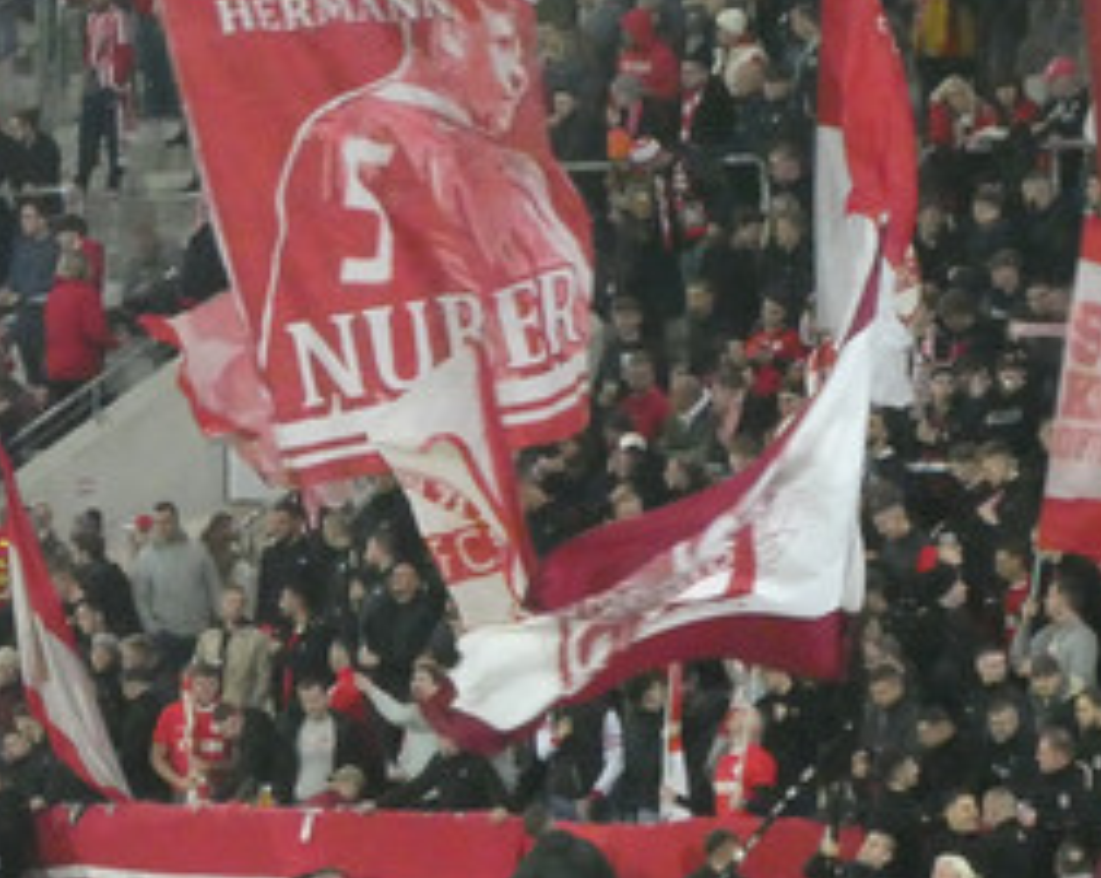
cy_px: 363
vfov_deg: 3.9
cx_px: 13
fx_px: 12921
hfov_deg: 4.9
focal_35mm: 397
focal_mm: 28.7
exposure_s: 1/80
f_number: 5.5
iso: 1600
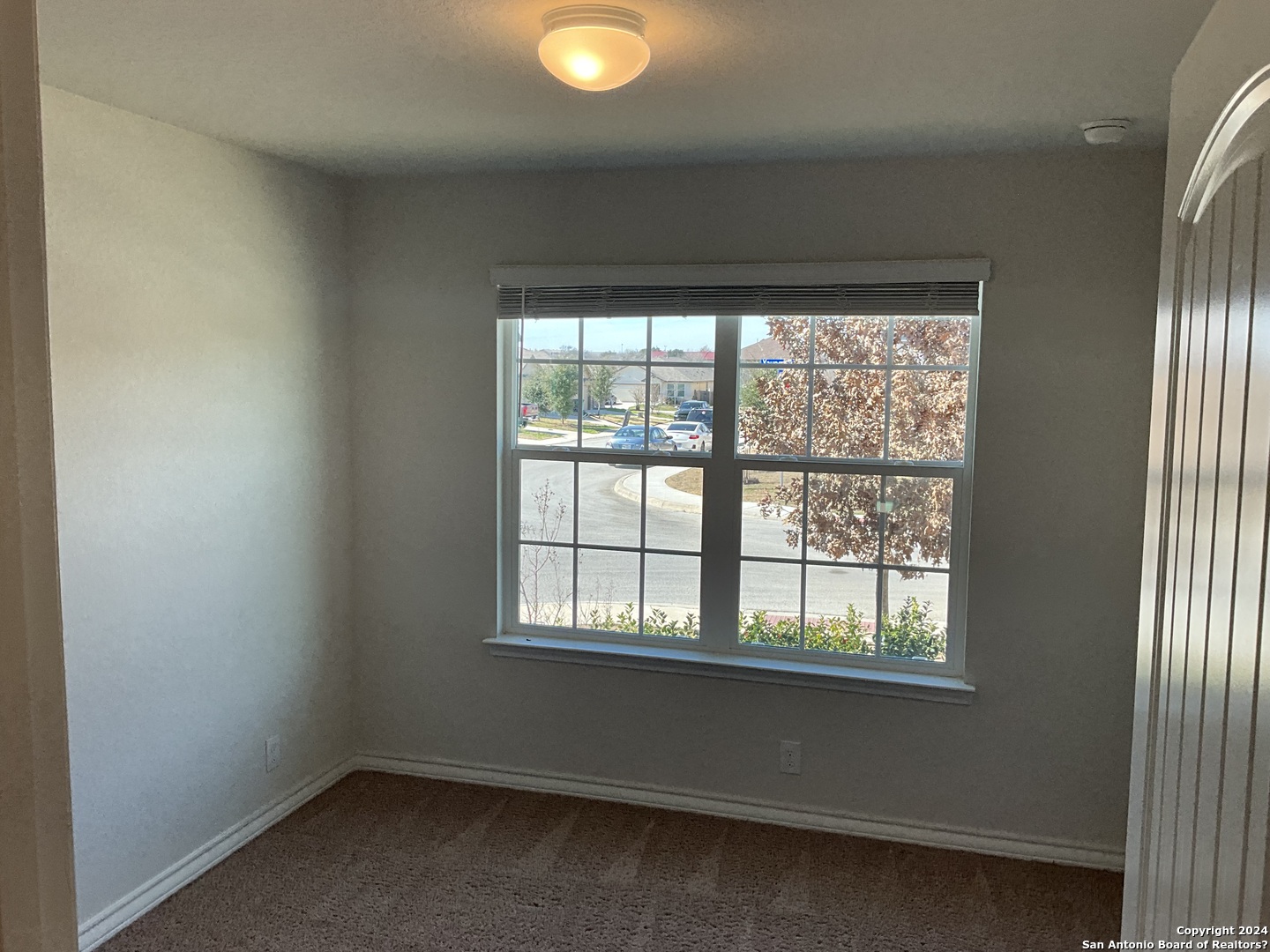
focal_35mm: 29
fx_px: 1064
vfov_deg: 48.2
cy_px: 476
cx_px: 635
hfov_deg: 61.7
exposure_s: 1/141
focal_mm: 3
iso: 25
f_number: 1.8
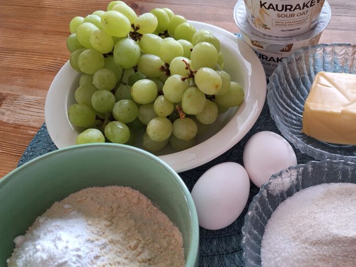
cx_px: 243
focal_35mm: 35
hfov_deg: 51.5
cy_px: 154
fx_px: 360
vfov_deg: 40.6
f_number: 1.8
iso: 200
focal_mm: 5.54
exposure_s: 1/50
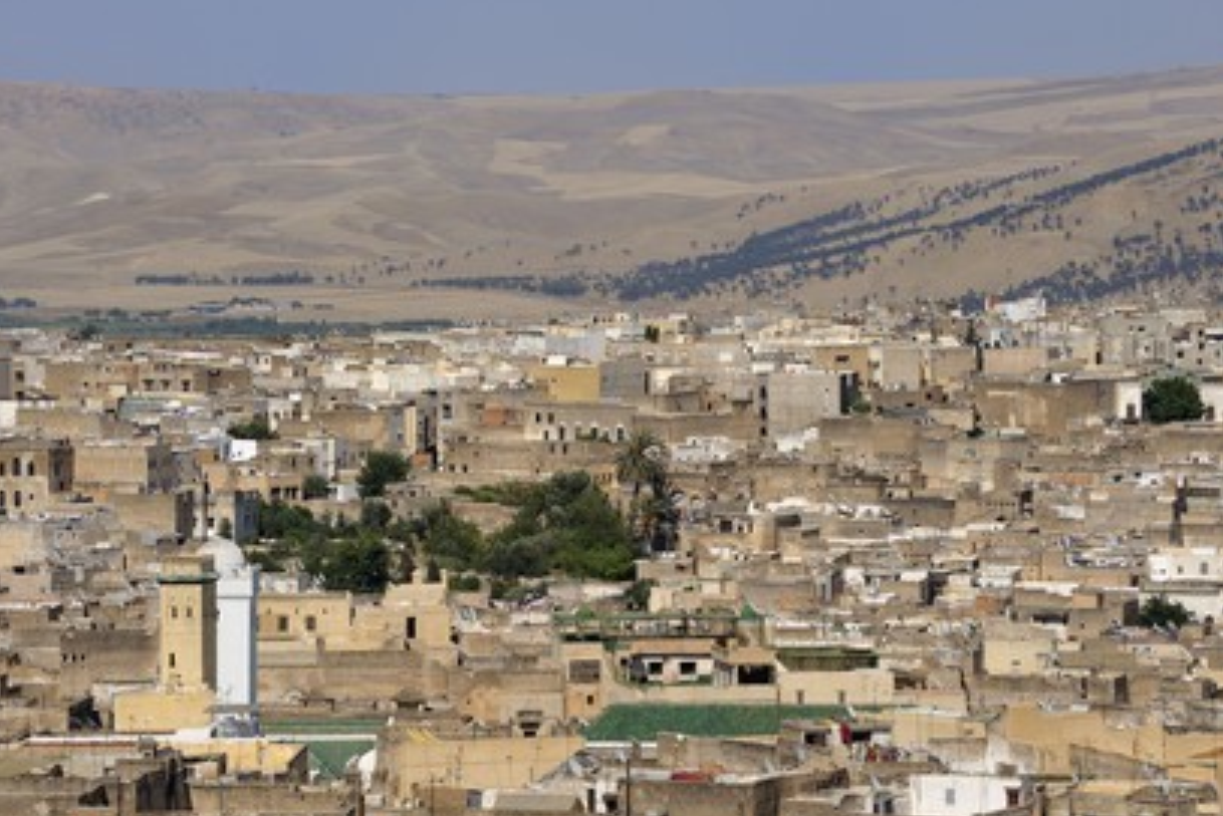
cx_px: 596
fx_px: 7034
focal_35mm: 207
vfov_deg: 6.6
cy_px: 413
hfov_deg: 9.9
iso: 200
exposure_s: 1/250
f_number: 14
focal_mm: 200
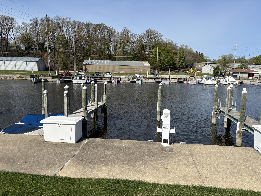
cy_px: 98
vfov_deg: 53.1
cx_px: 130
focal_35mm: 26
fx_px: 196
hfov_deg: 67.3
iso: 50
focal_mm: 5.96
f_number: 1.6
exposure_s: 1/3937
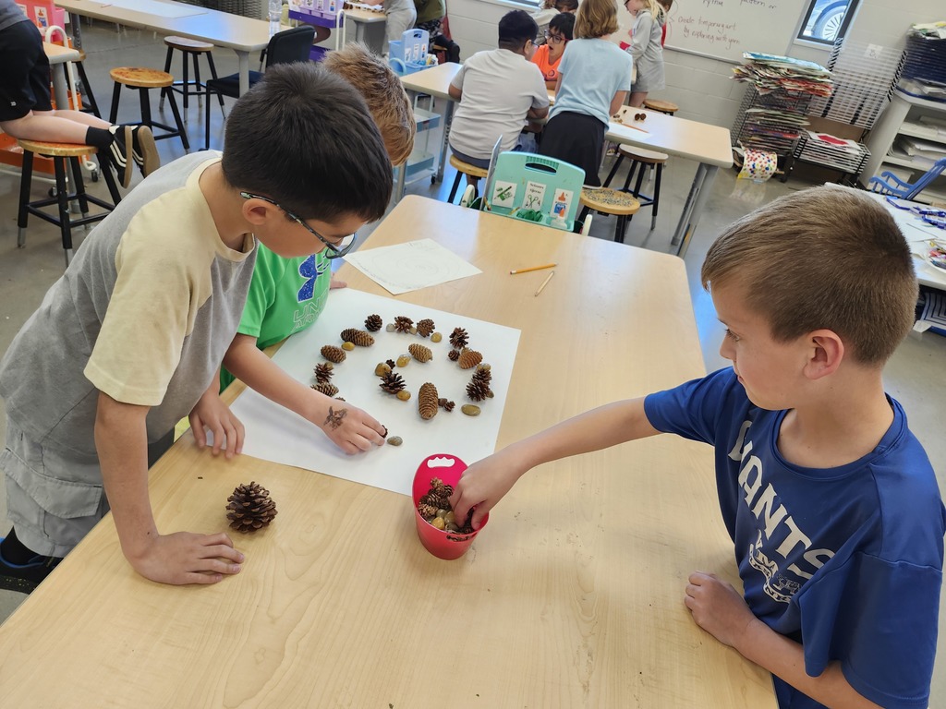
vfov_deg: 58.9
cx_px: 473
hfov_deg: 73.9
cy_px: 354
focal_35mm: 23
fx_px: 629
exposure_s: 1/120
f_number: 1.8
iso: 160
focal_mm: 5.54
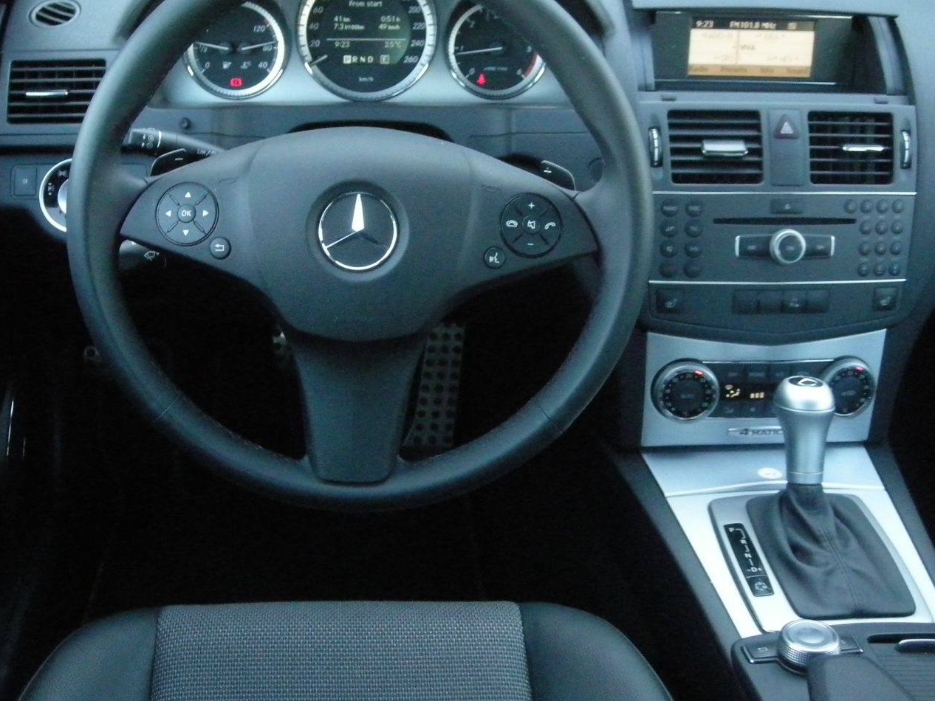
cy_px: 301
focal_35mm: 44
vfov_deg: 32.8
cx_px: 388
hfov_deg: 42.8
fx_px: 1189
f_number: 2.8
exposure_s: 1/197
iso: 800
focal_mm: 5.7
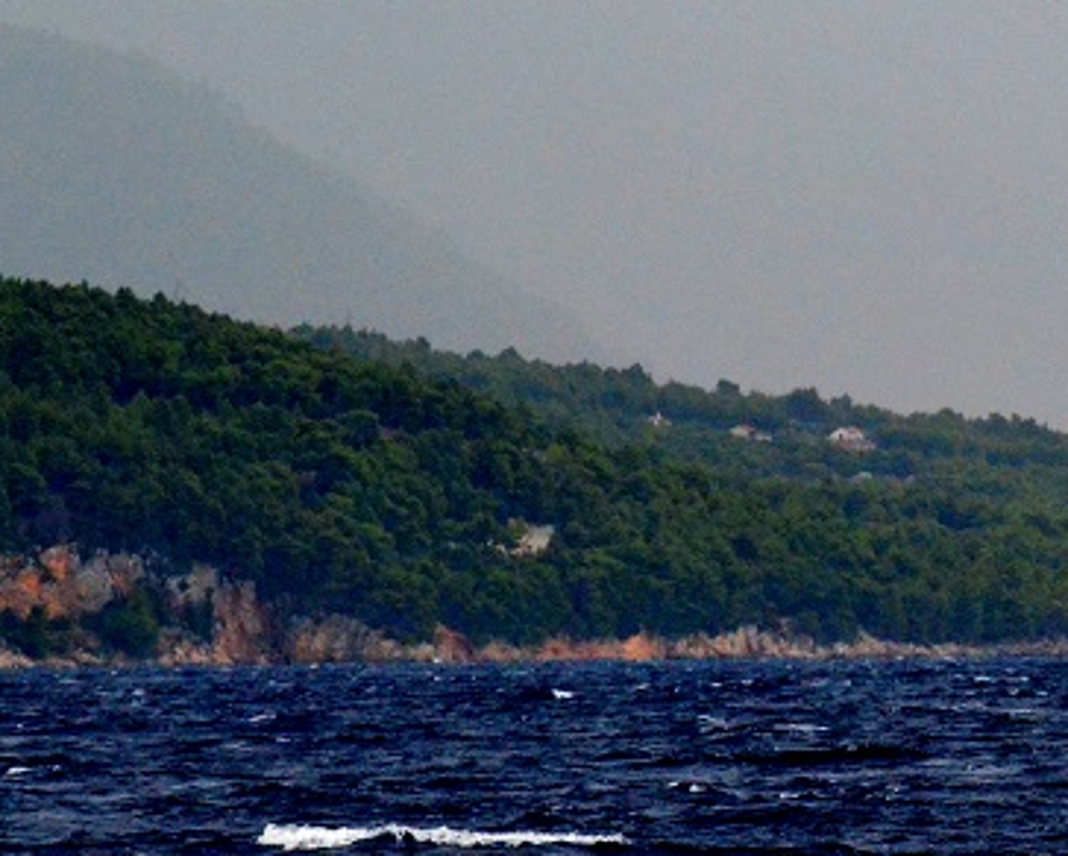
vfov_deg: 2.9
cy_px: -31
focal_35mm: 539
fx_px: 17055
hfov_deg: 3.6
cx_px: 1334
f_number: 4.8
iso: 5000
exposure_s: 1/8000
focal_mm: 140
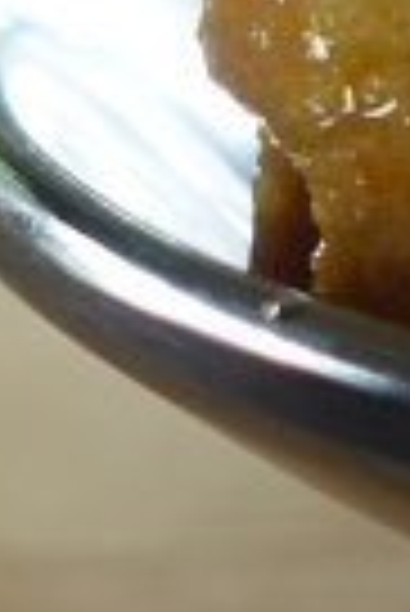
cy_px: -889
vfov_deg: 4.3
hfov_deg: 2.8
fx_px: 7991
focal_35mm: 469
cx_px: 1690
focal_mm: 14.7
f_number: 2.8
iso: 125
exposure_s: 1/60
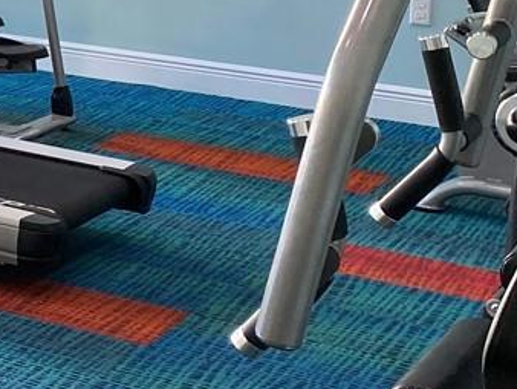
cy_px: -118
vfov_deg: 11.7
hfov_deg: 14.3
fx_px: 1838
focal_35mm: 123
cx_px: -389
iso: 64
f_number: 1.8
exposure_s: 1/60
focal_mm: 4.25
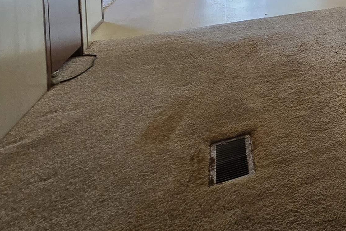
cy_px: -82
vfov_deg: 28.3
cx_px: 465
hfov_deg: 34.1
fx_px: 355
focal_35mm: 37
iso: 200
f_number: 2.2
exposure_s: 1/60
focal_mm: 2.2
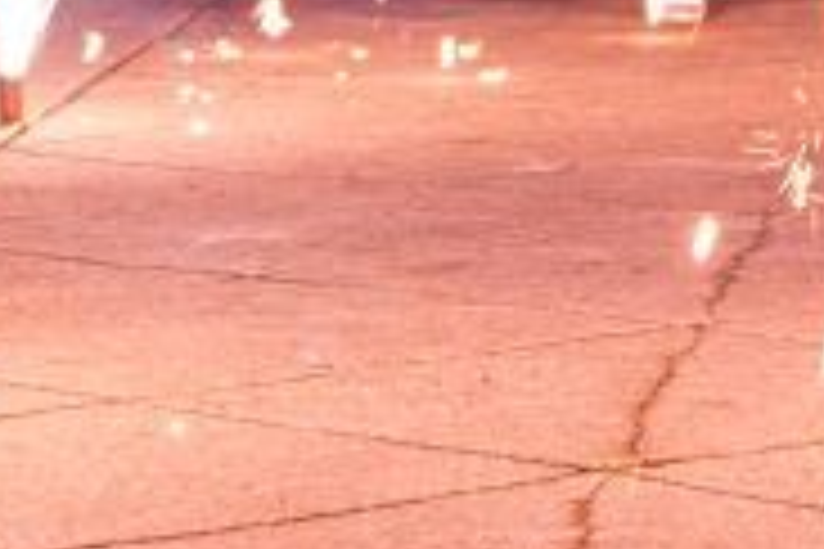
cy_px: -736
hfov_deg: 5.0
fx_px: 9361
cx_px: 747
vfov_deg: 3.3
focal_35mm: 409
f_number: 2.8
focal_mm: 50
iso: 500
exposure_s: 1/90
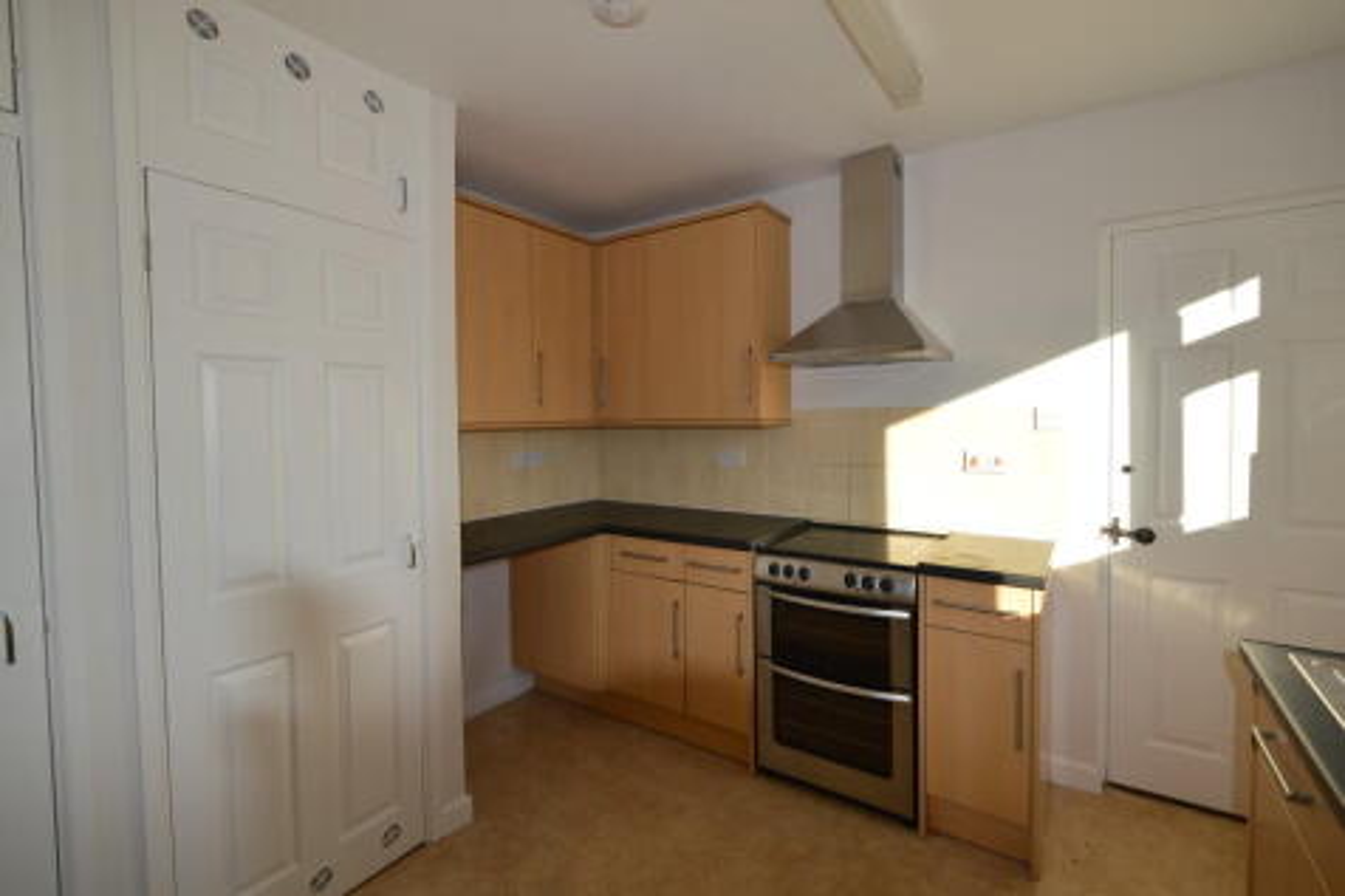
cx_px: 672
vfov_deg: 77.3
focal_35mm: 15
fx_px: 560
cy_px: 448
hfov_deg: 100.4
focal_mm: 10
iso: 100
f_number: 5
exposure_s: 1/200
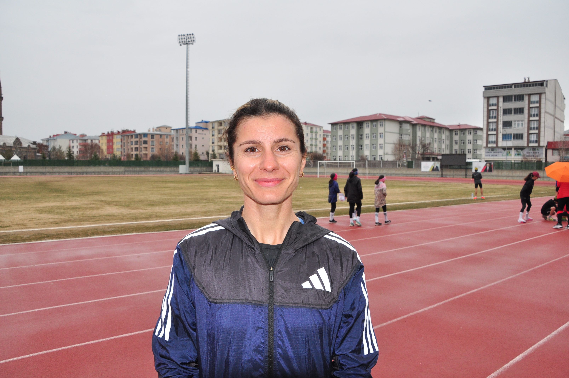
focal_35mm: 27
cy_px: 189
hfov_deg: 67.4
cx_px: 284
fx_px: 426
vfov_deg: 47.8
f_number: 9
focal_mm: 18
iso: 400
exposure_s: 1/200
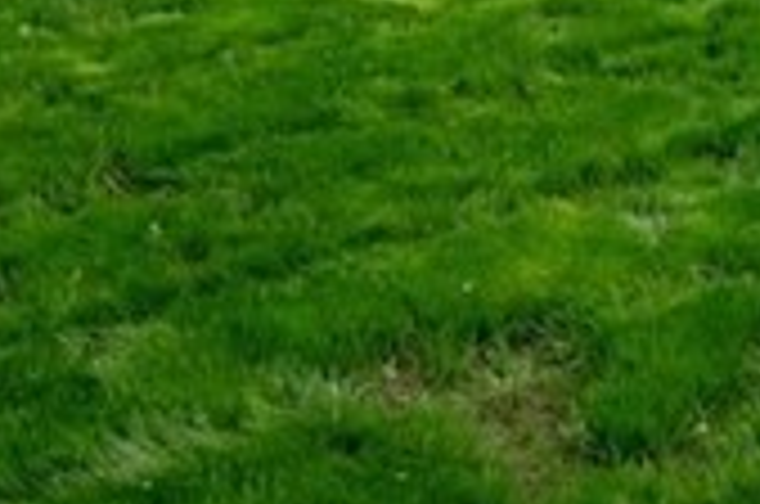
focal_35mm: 85
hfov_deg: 23.9
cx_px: 454
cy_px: -684
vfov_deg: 12.6
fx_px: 1791
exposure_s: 1/400
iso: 640
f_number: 9
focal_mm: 14
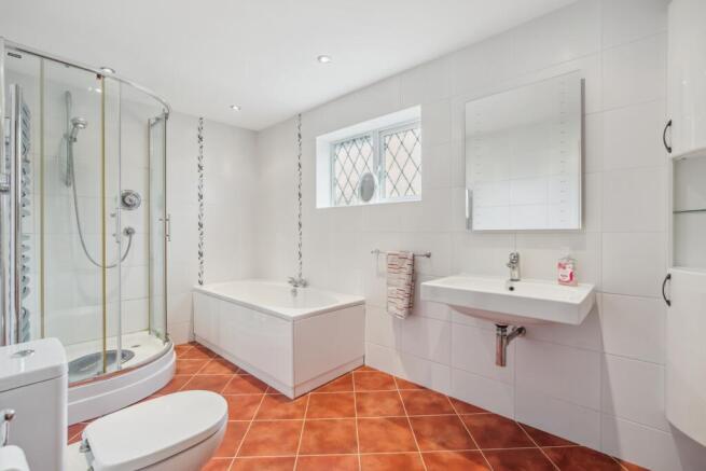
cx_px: 353
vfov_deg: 73.8
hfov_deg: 96.7
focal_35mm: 16
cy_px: 236
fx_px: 314
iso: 640
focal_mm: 16
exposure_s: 1/20
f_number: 5.6
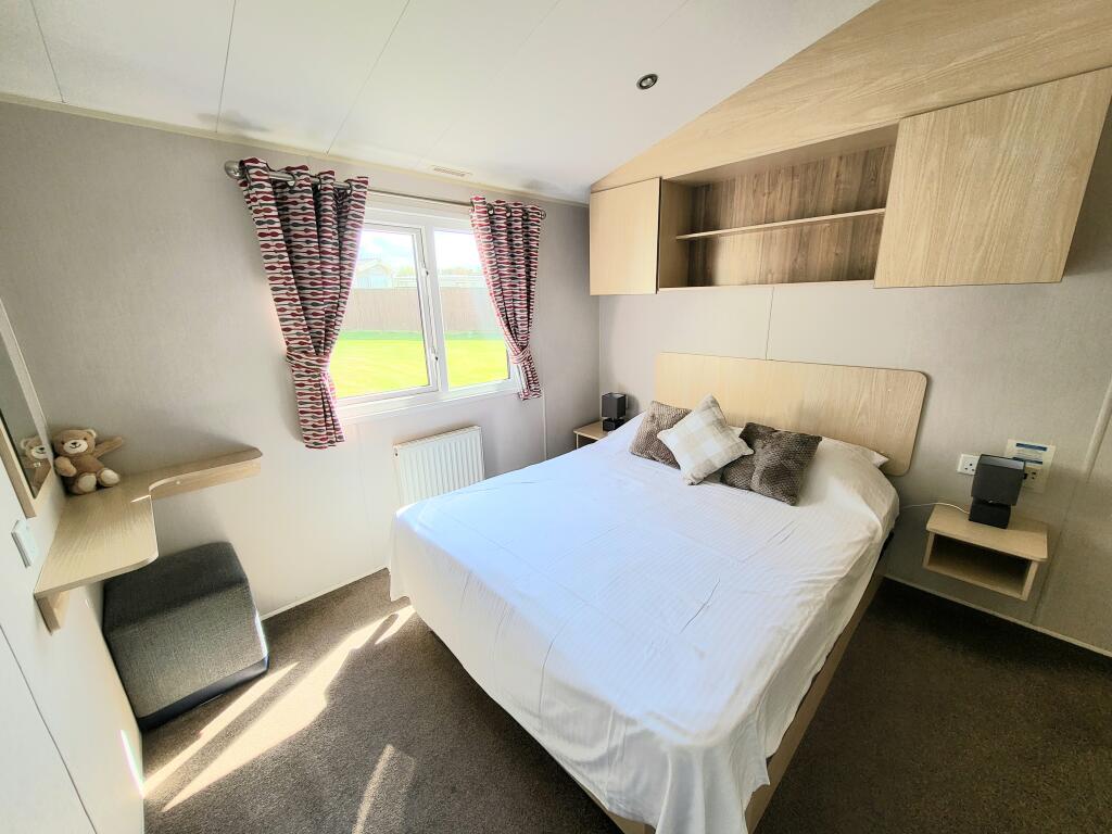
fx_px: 418
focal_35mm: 13
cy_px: 417
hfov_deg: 106.2
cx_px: 556
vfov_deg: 89.9
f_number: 2.2
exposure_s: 1/100
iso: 50
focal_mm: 1.74
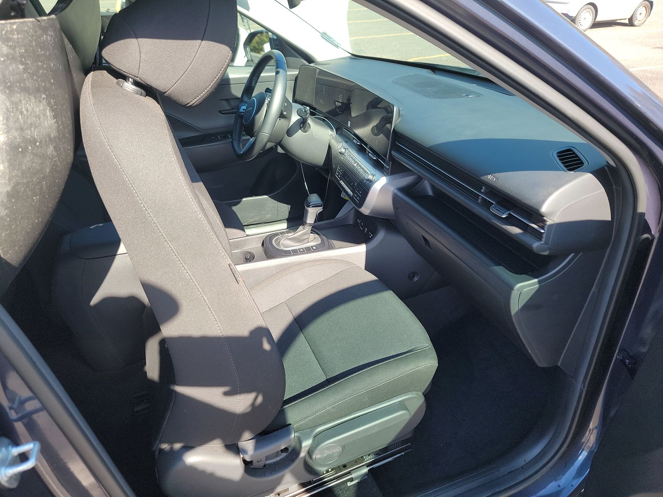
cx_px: 332
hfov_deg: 71.6
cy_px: 248
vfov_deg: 56.8
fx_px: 460
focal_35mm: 24
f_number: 1.8
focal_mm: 6.7
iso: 60
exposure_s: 1/119
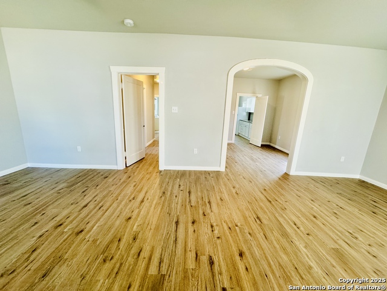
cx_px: 194
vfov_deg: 85.7
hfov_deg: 102.1
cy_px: 146
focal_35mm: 14
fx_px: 157
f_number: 2.2
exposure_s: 1/120
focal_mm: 2.22
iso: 320
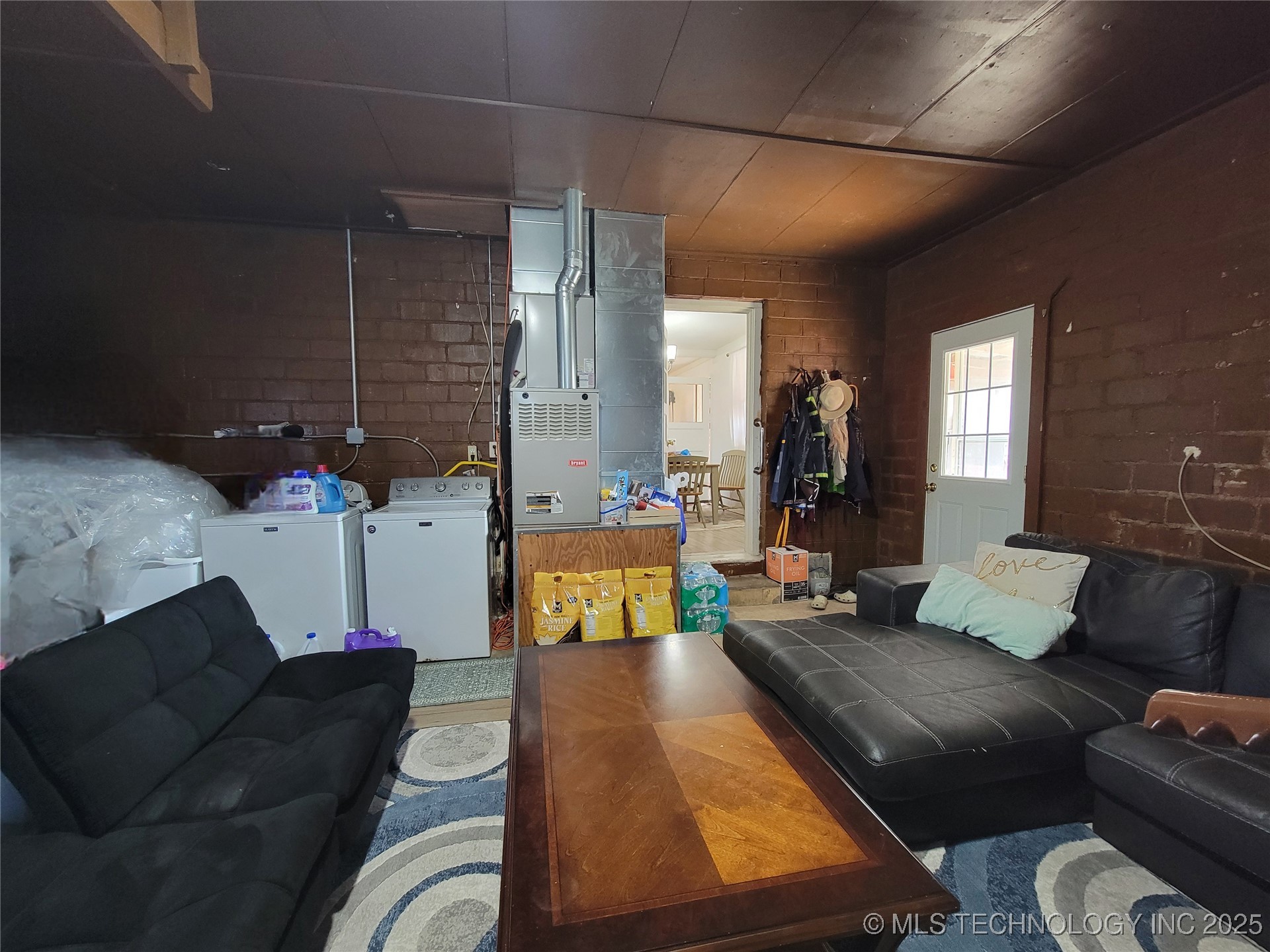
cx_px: 635
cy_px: 476
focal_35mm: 13
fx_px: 477
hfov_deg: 106.2
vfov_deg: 89.9
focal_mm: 2.2
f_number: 2.2
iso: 500
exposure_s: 1/30
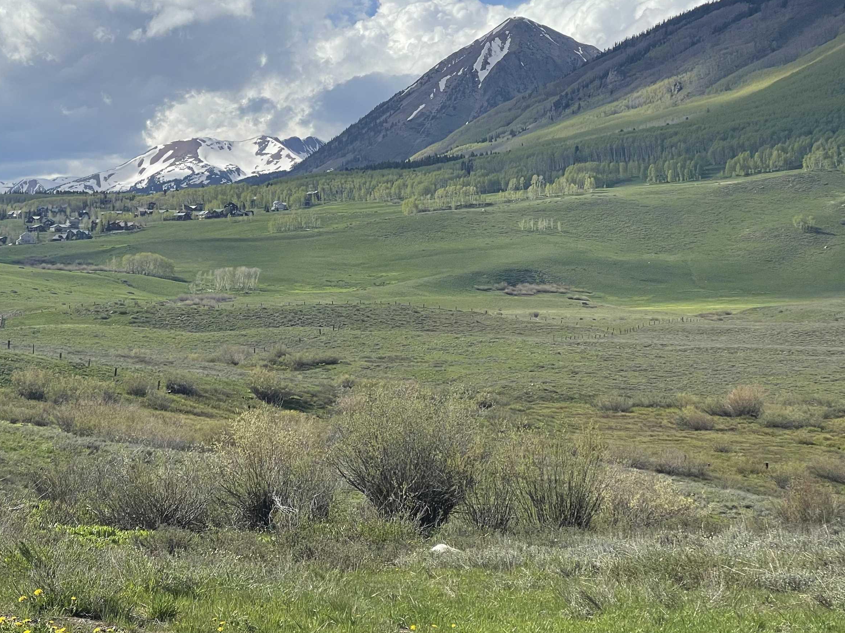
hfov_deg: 23.2
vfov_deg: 17.6
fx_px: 2050
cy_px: 256
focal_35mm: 84
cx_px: 296
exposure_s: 1/2053
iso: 20
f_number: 2.2
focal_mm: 7.5
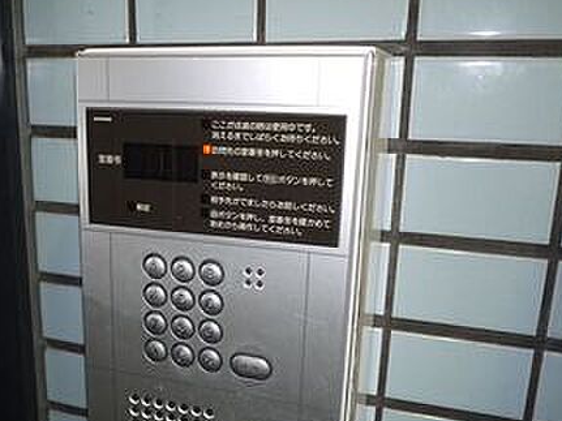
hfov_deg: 47.5
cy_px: 275
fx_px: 633
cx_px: 219
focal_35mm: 39
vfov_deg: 36.5
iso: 640
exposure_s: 1/60
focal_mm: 14
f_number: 2.5
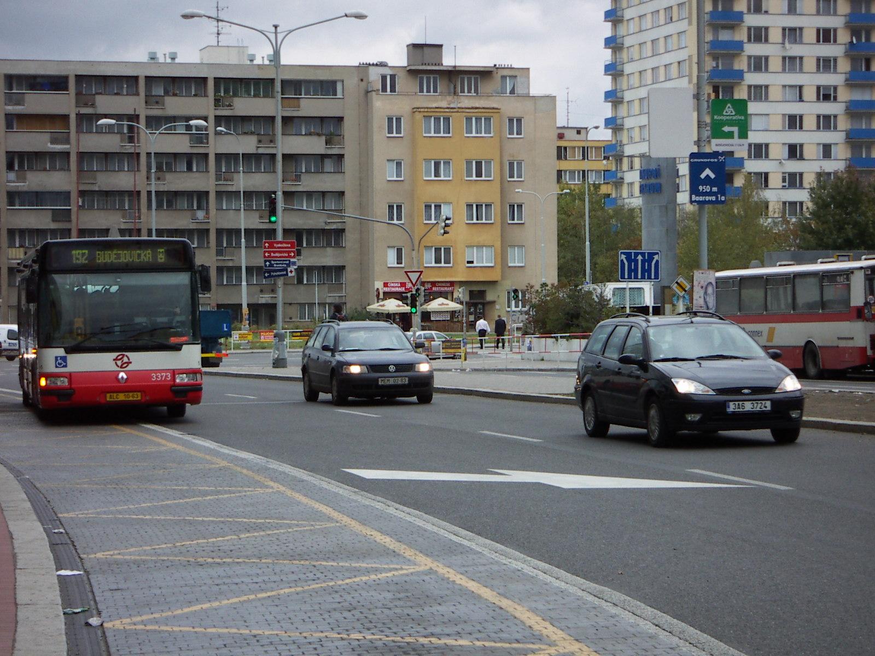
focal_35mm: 108
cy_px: 328
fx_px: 2730
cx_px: 438
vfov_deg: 13.7
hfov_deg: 18.2
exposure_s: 1/320
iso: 50
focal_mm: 14.1
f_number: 3.7
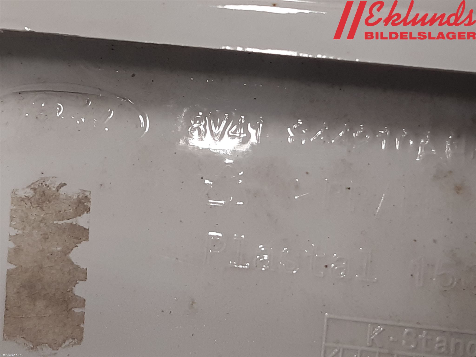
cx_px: 238
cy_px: 178
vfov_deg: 53.1
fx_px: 358
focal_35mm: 26
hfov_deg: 67.3
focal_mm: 3.93
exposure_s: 1/50
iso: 80
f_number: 1.7
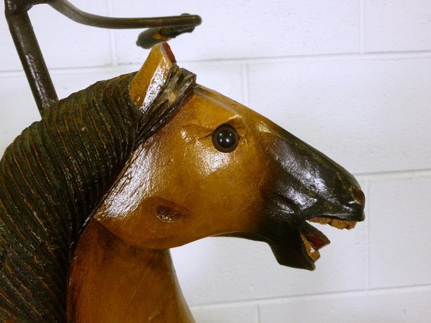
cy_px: 162
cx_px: 216
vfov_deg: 44.2
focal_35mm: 32
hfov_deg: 56.8
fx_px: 398
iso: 400
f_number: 3.5
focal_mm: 5.7
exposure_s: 1/80
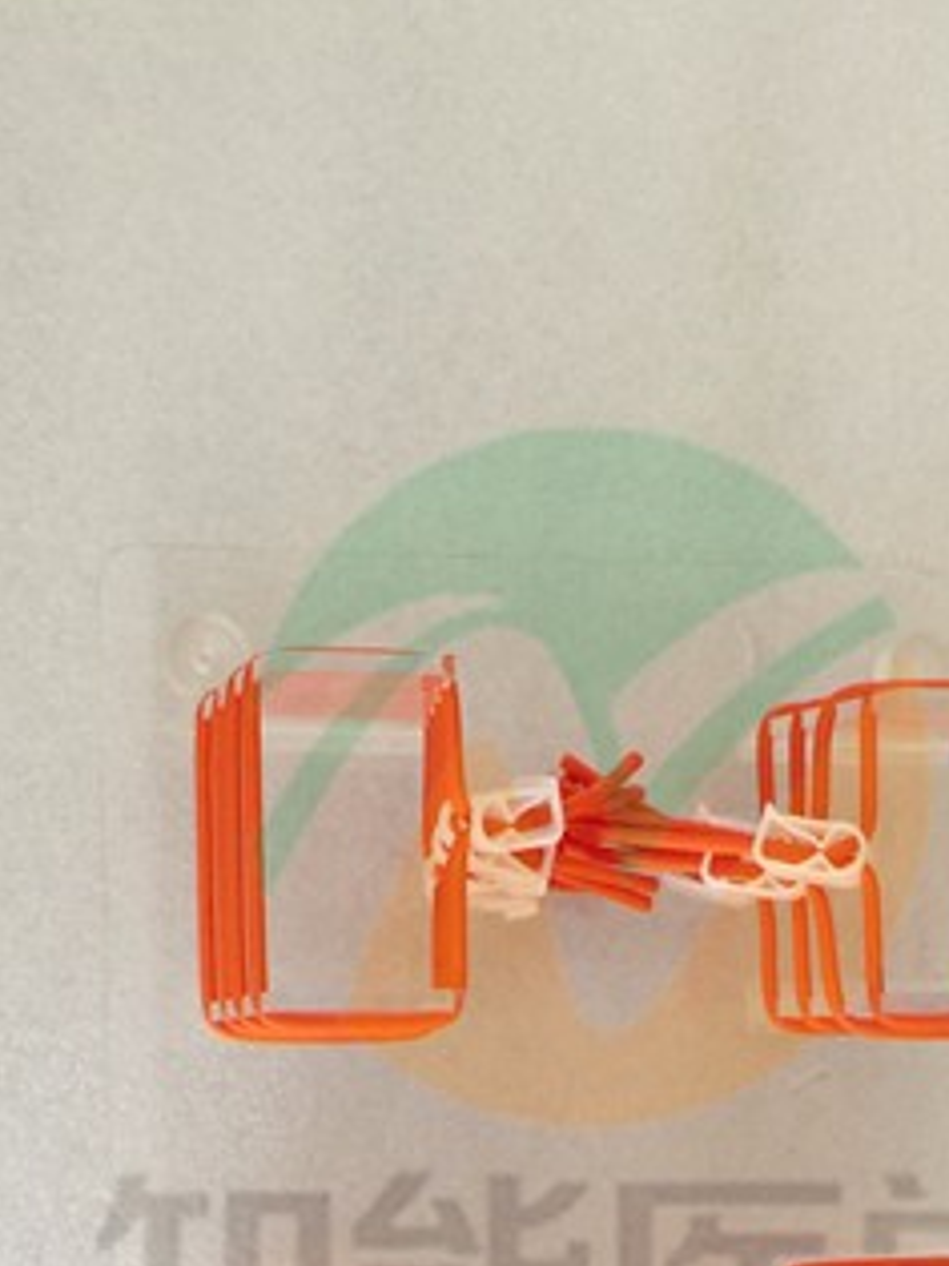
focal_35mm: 58
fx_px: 2122
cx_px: 591
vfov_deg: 32.7
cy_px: 938
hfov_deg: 25.1
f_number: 2.2
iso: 50
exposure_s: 1/33
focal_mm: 4.15
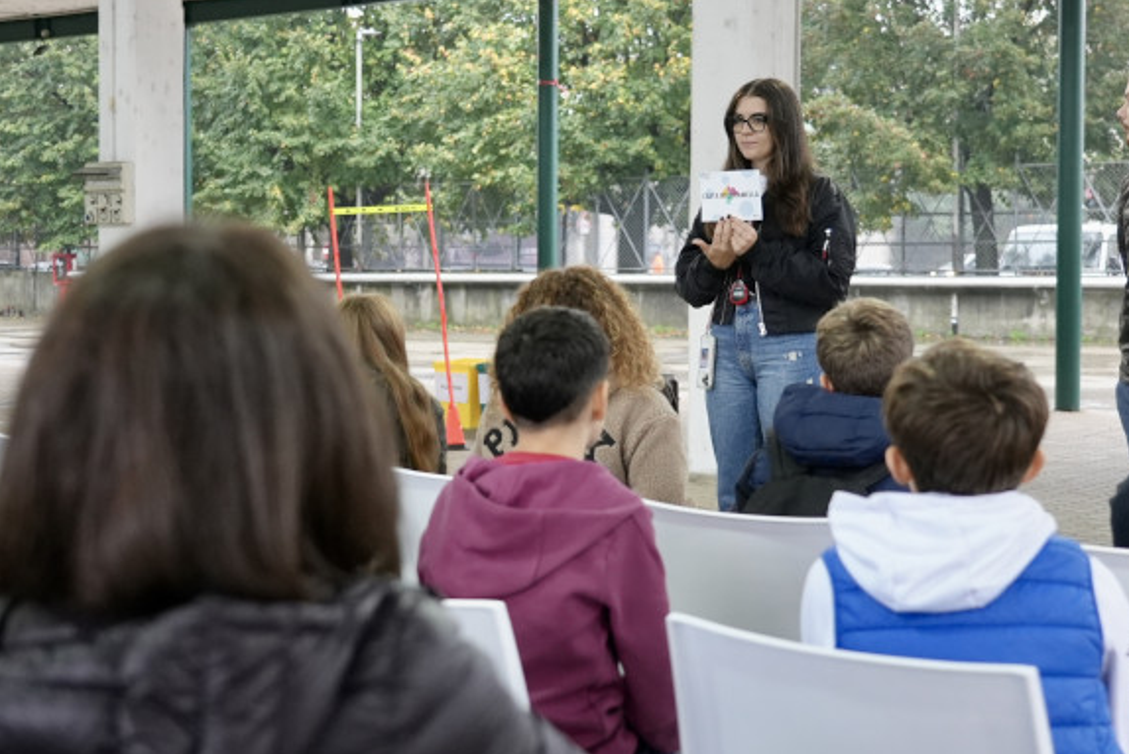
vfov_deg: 25.5
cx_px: 498
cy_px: 299
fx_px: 1662
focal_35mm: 53
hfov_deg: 37.5
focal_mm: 38
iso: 3200
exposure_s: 1/160
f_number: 4
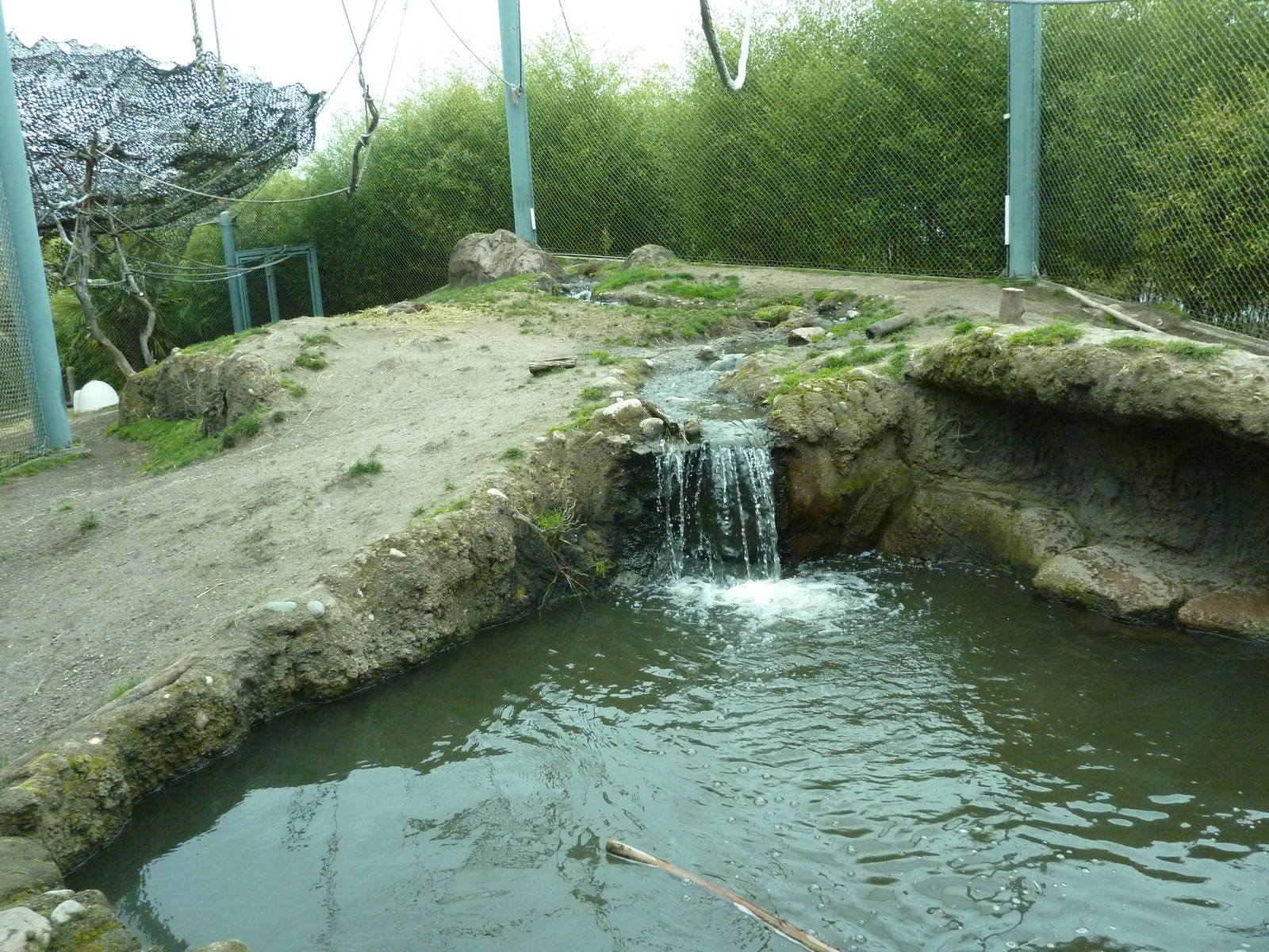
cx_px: 634
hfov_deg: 69.4
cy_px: 476
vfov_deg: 54.9
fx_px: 916
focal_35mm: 25
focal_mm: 4.1
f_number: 3.3
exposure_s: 1/400
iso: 400
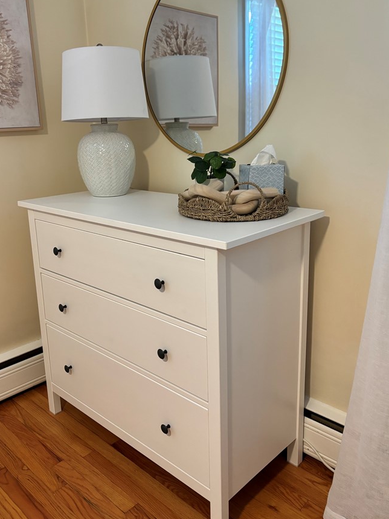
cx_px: 171
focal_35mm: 31
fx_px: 465
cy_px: 234
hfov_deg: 45.3
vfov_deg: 58.2
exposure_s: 1/60
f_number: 1.6
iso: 250
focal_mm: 5.96
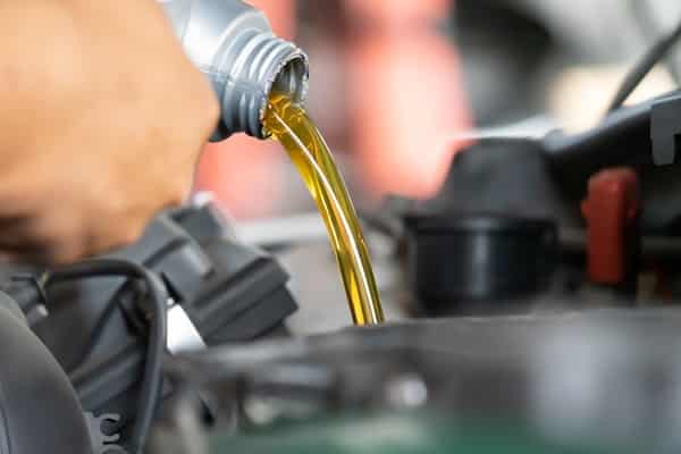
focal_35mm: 240
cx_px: 340
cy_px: 227
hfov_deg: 8.6
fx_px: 4540
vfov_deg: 5.7
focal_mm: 240
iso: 6400
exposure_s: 1/250
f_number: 6.3
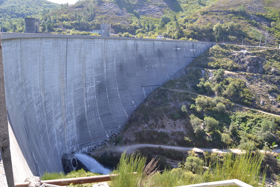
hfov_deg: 64.5
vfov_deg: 45.7
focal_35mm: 28
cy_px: 94
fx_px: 222
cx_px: 140
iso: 140
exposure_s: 1/125
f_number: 5.6
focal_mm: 19
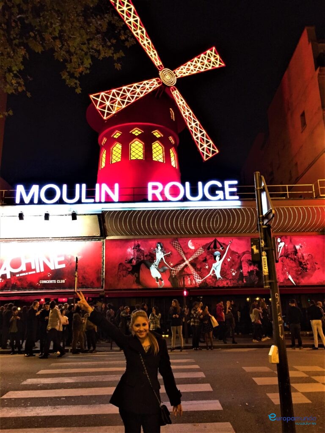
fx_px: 363
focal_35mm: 29
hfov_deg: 48.2
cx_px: 162
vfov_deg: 61.7
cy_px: 216
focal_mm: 4.15
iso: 250
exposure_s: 1/33
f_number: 2.2
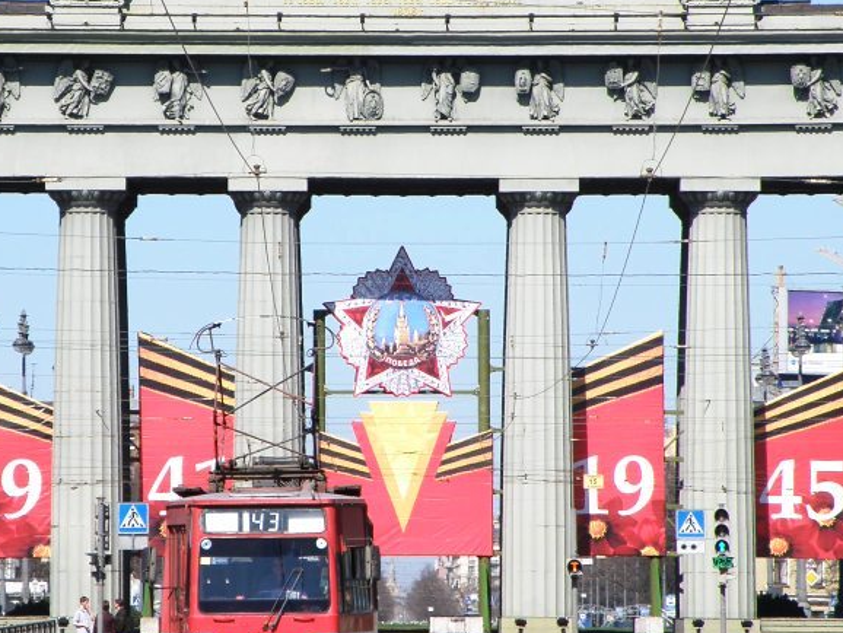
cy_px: 324
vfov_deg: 5.8
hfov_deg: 7.8
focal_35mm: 255
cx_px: 376
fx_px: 6213
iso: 64
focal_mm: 25.54
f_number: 5
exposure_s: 1/320
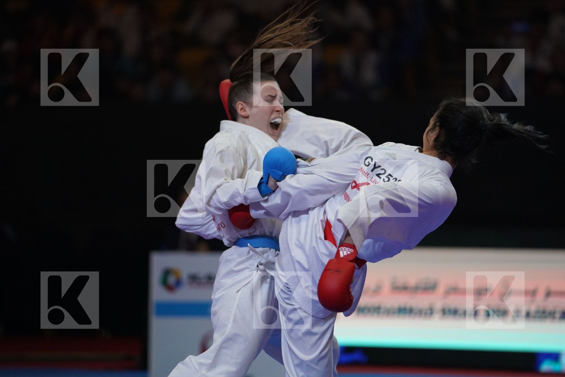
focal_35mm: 186
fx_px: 2919
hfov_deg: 11.1
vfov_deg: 7.4
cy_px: 188
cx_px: 282
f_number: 2.8
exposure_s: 1/1000
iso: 2500
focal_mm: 186
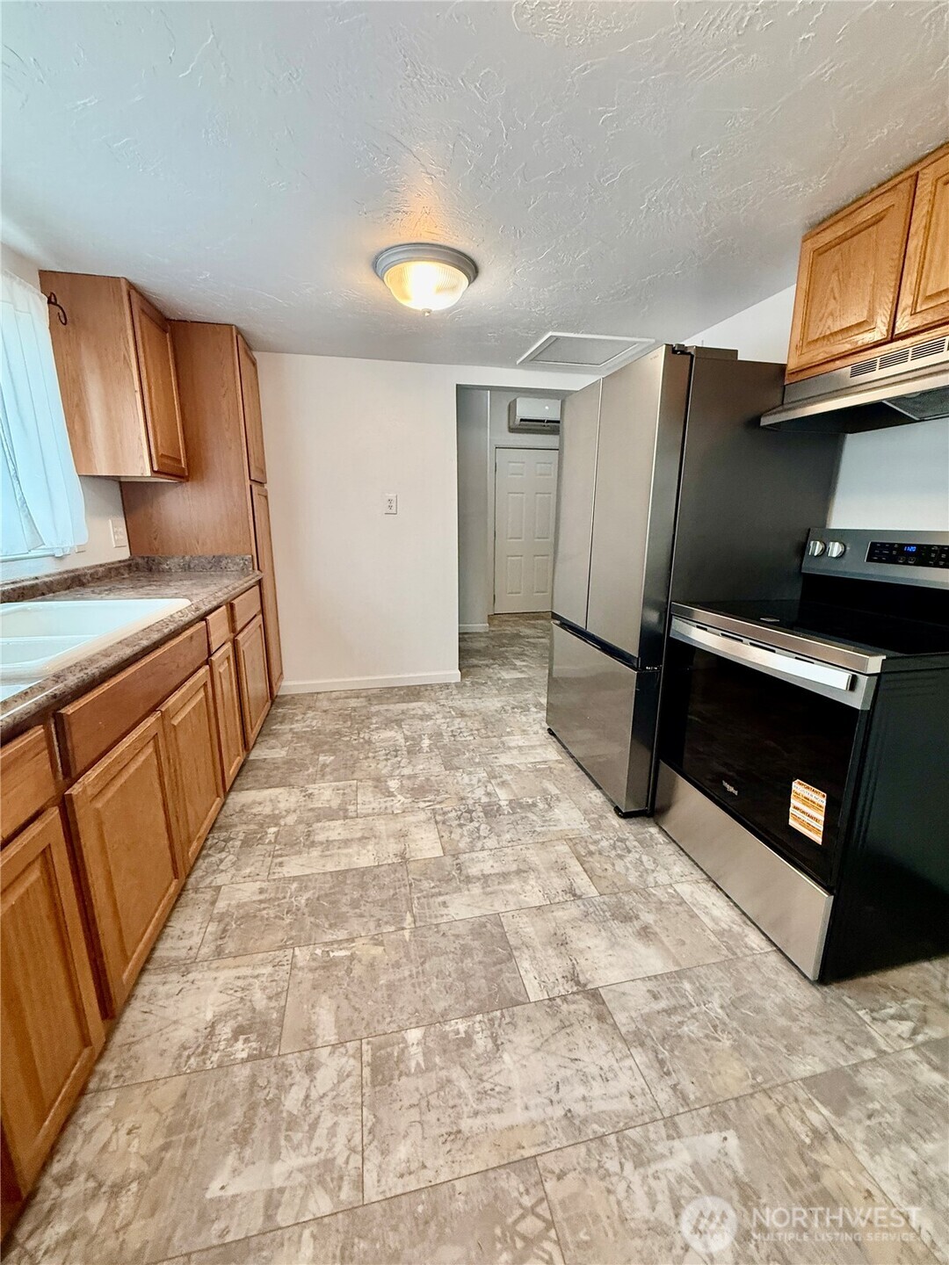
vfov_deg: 102.1
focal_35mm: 14
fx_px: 512
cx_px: 474
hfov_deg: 85.7
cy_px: 632
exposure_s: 1/120
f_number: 2.2
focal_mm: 2.22
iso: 250
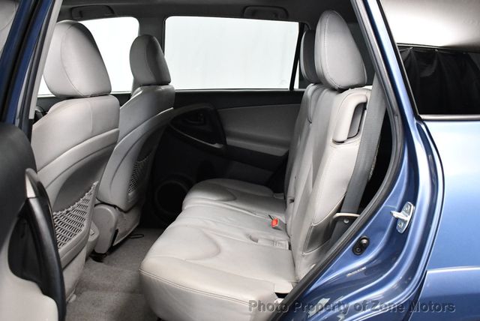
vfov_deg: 36.9
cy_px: 160
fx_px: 480
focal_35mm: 36
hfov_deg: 53.1
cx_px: 240
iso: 3200
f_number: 3.5
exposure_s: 1/125
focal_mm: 18
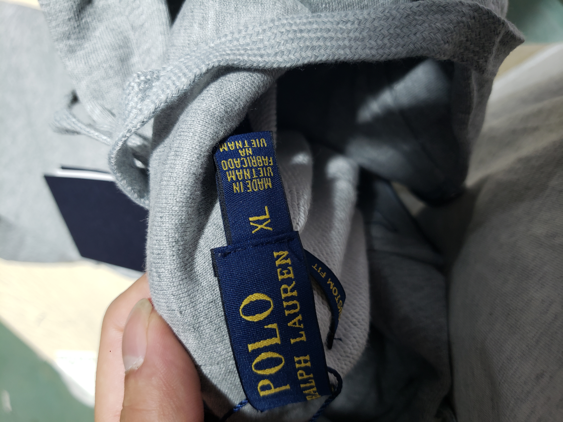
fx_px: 423
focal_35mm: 26
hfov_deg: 67.3
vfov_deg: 53.1
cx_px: 282
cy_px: 211
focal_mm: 4.3
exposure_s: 1/100
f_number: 1.5
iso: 80
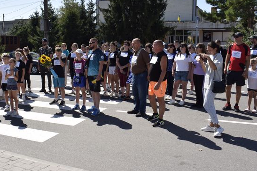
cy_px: 58
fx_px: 264
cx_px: 106
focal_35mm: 37
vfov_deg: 35.6
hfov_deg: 51.6
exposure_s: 1/200
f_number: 10
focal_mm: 18
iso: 100
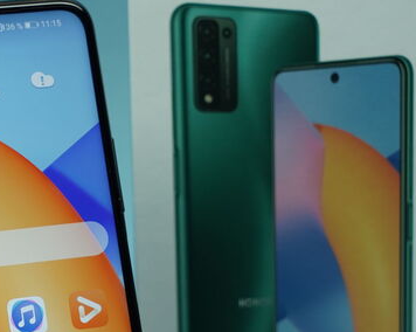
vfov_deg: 10.1
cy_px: 219
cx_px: 41
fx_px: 1882
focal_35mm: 153
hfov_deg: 12.5
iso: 1000
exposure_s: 1/200
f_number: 6.3
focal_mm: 70
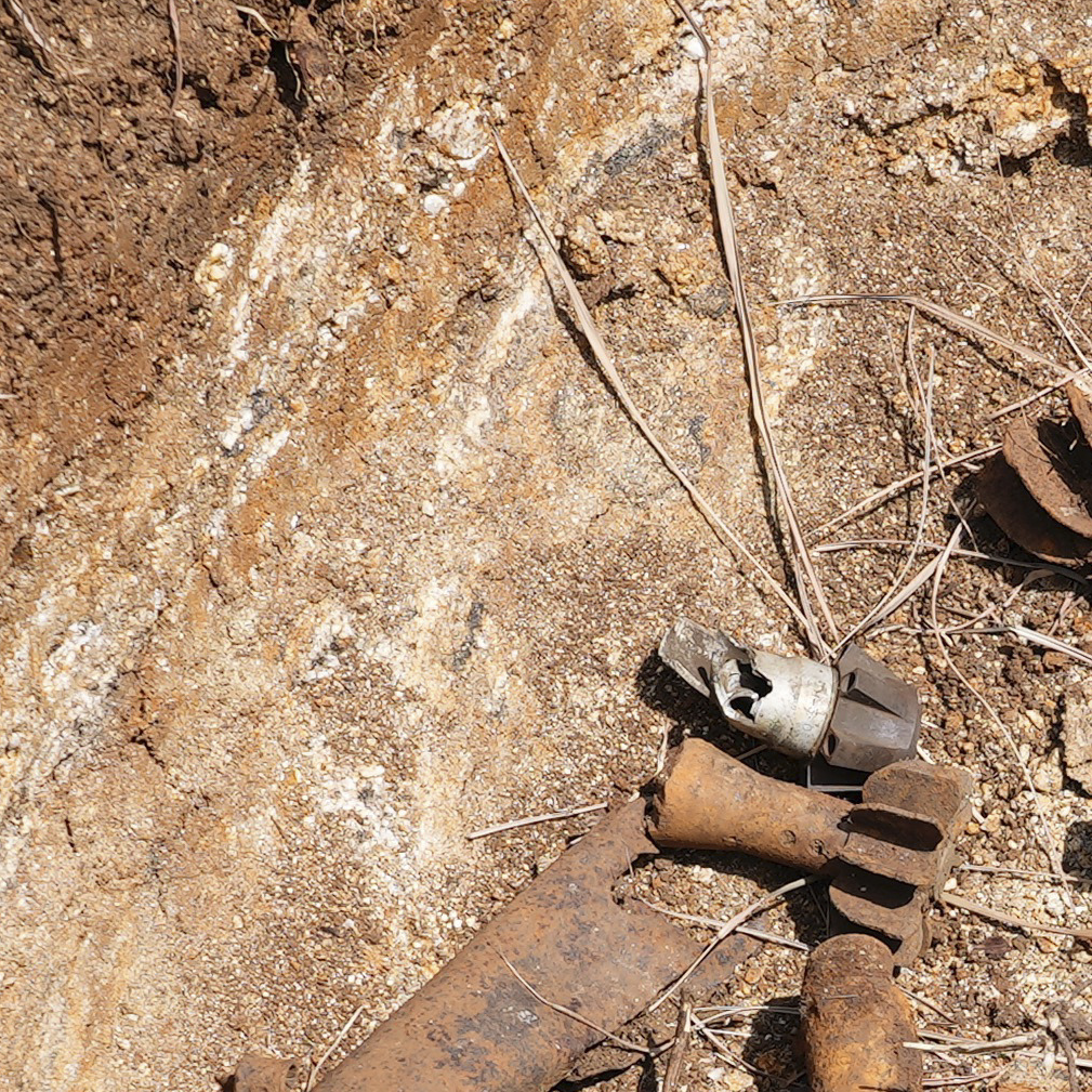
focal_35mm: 143
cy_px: 1023
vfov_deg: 12.1
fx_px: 5104
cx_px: 1272
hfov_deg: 12.0
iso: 80
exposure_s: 1/320
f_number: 5.6
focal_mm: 40
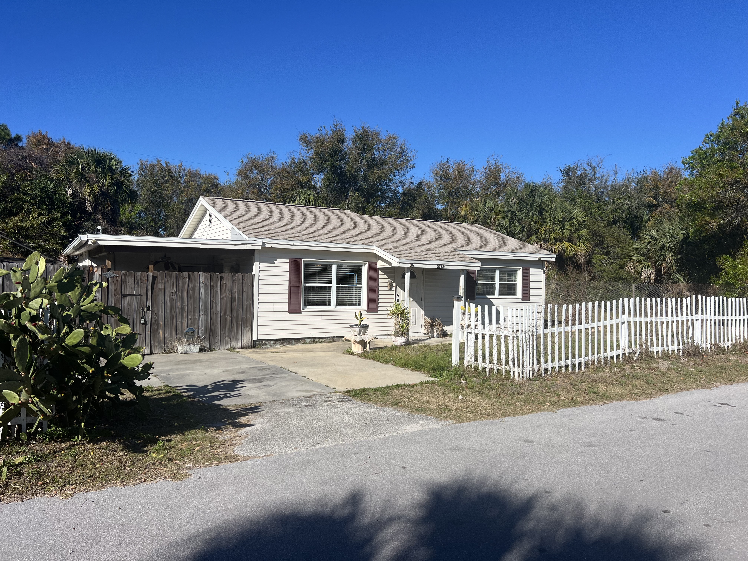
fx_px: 562
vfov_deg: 53.1
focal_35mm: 26
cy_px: 280
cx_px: 374
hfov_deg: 67.3
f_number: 1.5
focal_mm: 5.7
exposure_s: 1/6211
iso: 50
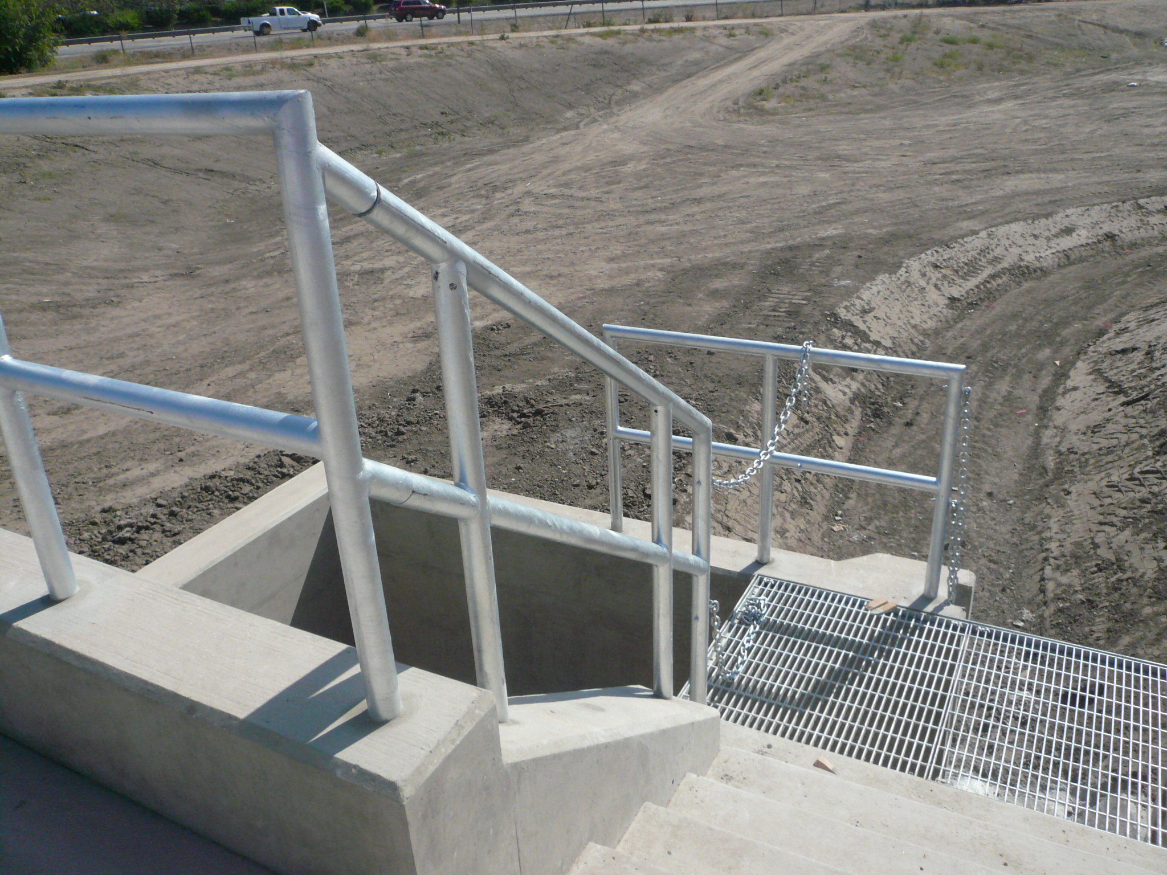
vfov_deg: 49.7
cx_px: 584
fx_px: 944
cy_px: 438
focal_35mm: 28
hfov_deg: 63.4
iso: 200
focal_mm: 4.6
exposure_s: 1/500
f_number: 8
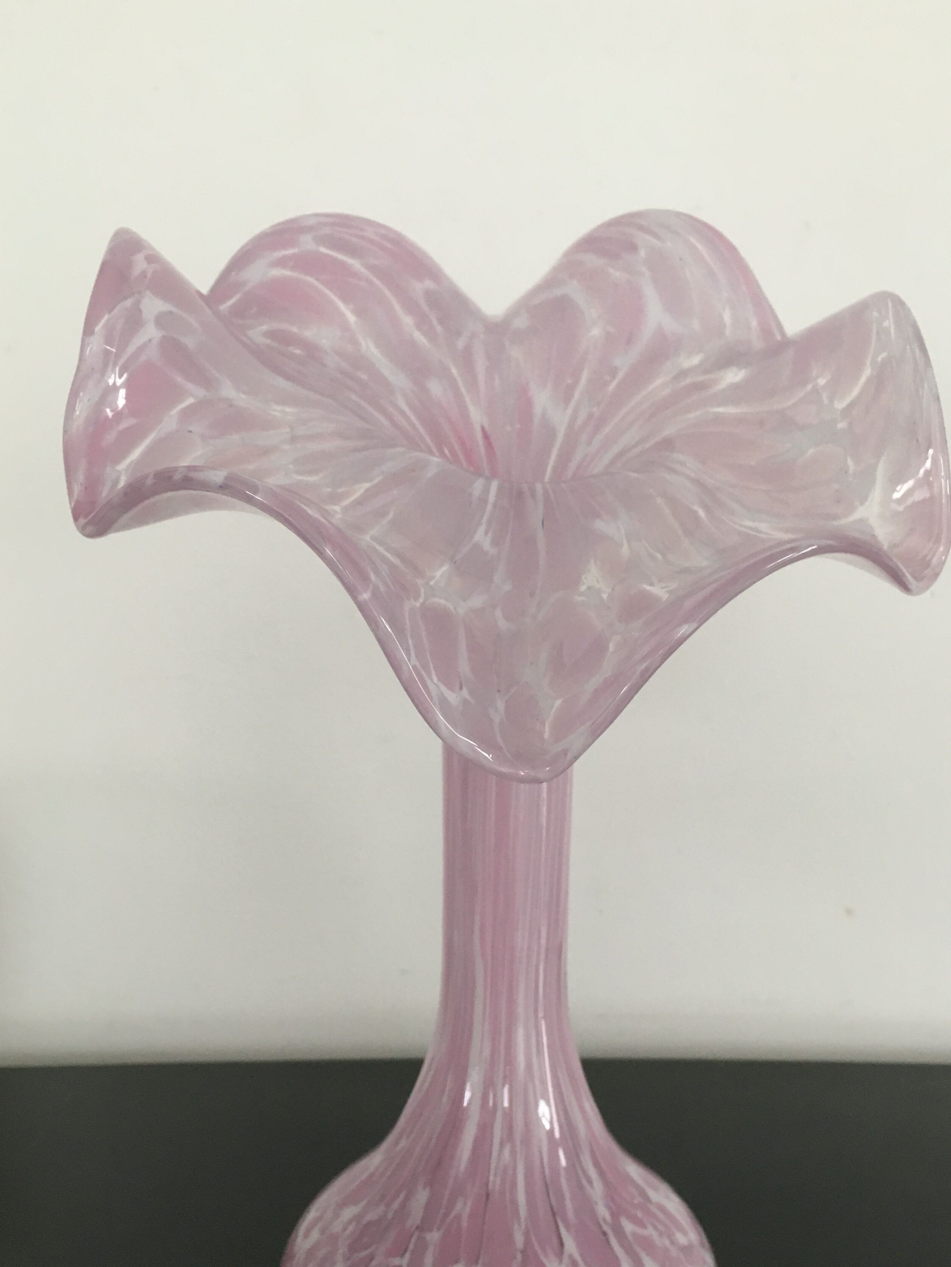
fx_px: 1282
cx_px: 512
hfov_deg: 40.7
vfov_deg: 52.5
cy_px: 697
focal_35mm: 35
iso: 125
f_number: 2.2
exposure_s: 1/33
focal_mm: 4.15
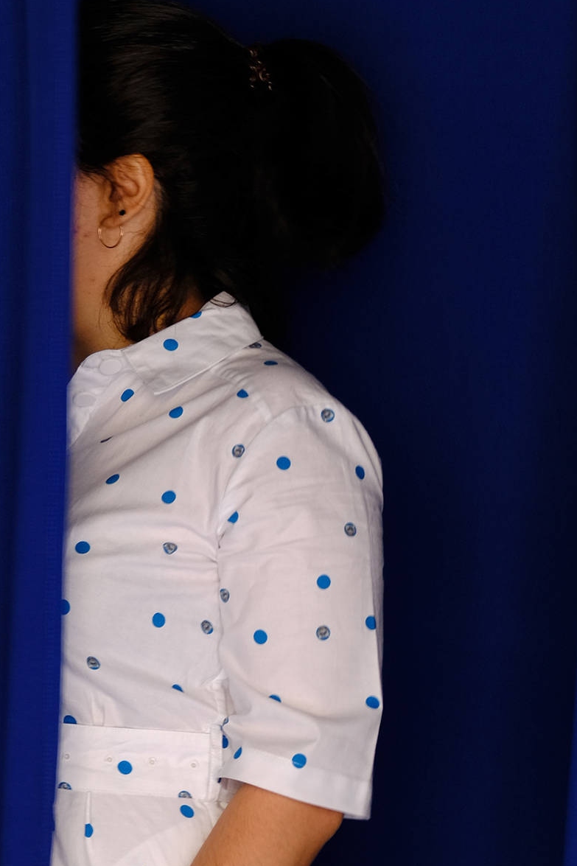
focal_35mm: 125
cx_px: 242
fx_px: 3006
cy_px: 633
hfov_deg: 11.0
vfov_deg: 16.3
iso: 160
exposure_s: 1/15
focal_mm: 34.3
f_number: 3.6
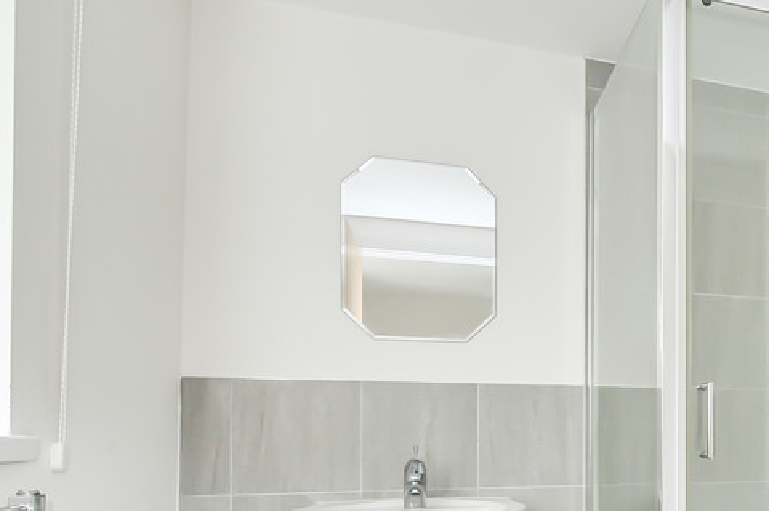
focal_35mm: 32
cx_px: 723
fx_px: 683
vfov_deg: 39.0
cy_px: 428
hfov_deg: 50.5
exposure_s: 1/20
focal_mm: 10
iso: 250
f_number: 13
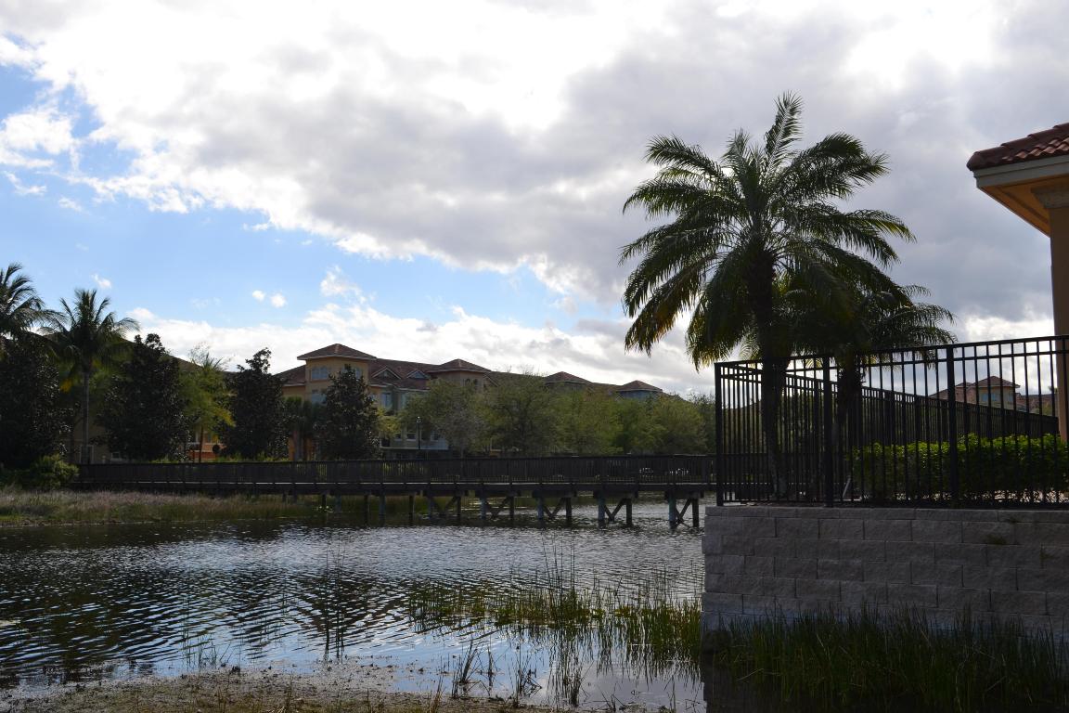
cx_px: 534
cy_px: 356
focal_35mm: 36
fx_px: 1069
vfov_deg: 36.9
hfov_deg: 53.1
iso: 100
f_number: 9
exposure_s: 1/200
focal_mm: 24
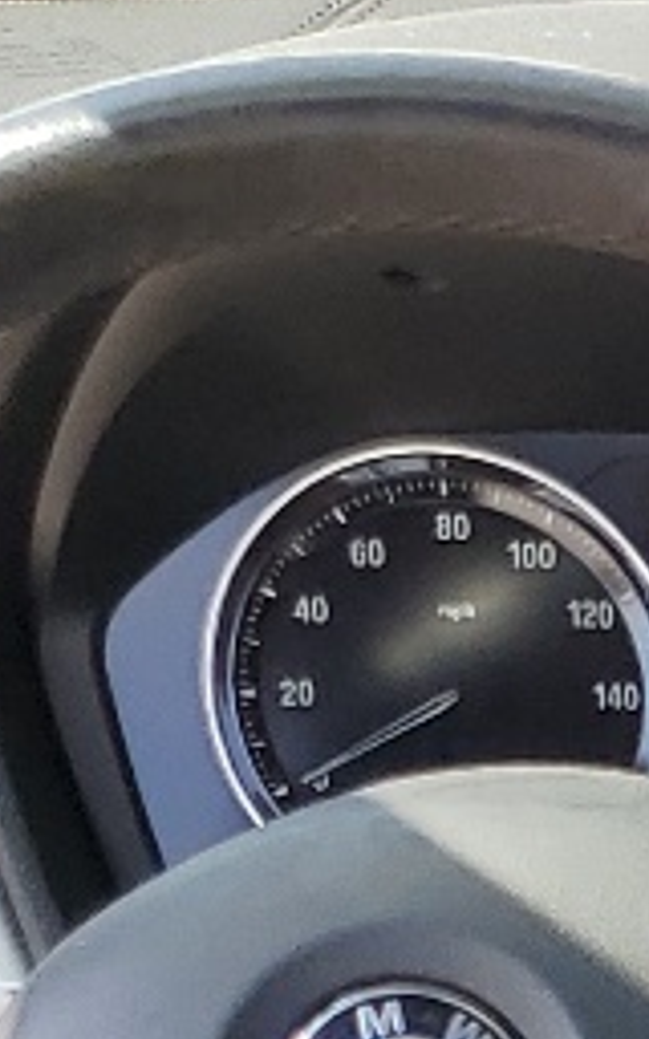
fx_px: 4868
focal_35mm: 172
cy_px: 2184
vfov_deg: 10.9
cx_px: 2405
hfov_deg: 6.5
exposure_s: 1/400
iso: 50
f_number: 1.5
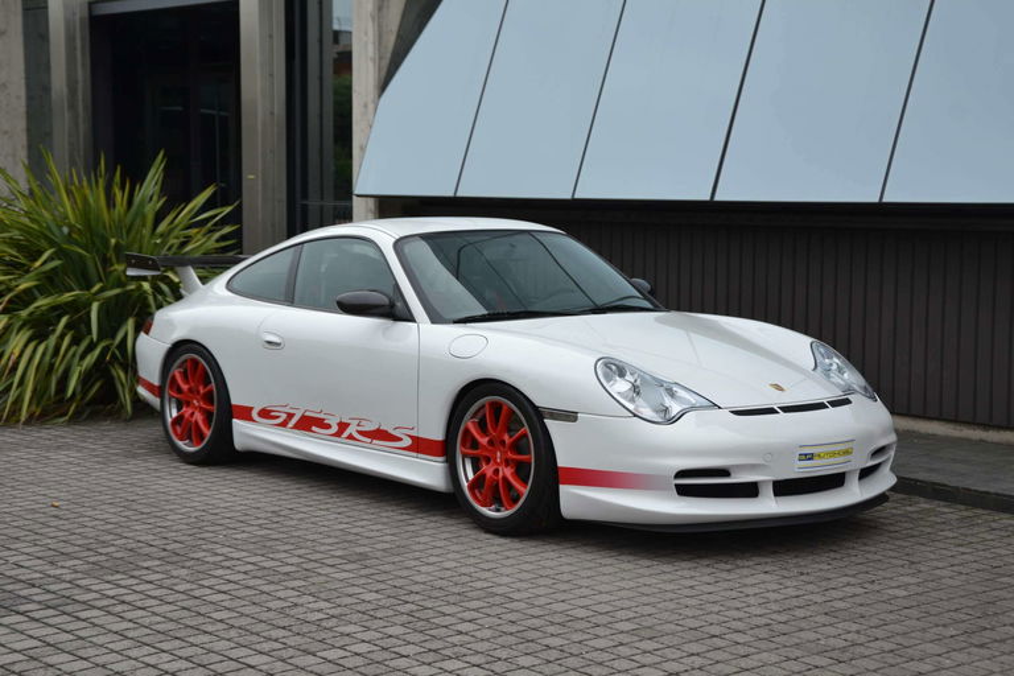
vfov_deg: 21.6
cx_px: 507
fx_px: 1774
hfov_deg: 31.9
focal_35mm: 63
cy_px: 338
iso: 100
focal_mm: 42
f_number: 7.1
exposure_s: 1/200
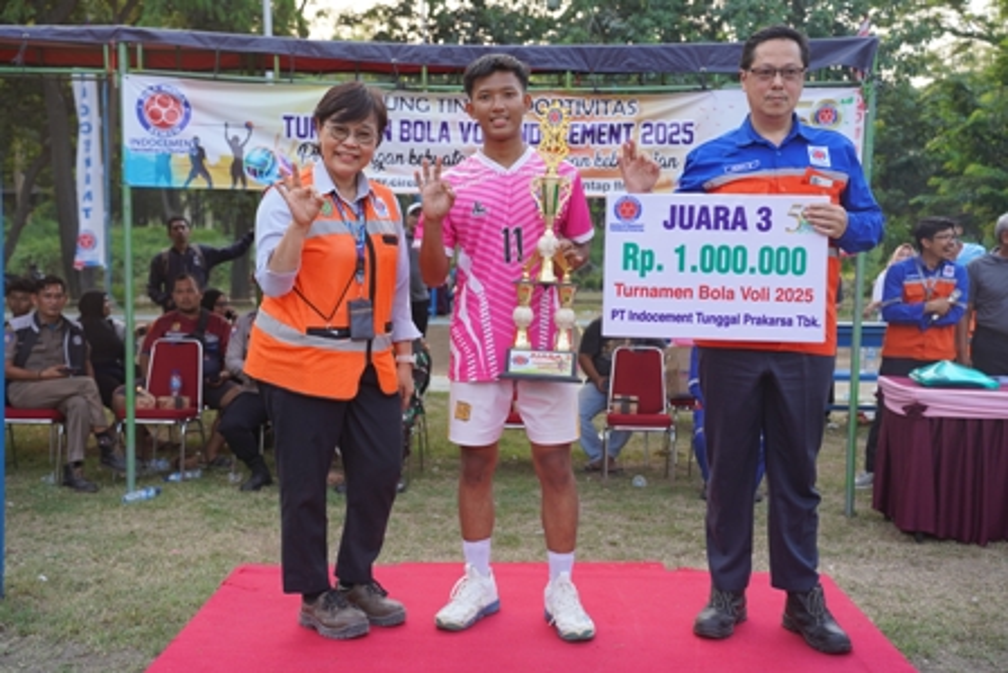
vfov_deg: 30.5
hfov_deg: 44.5
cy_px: 336
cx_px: 504
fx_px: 1232
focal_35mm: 44
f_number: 4
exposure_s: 1/160
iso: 200
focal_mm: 44
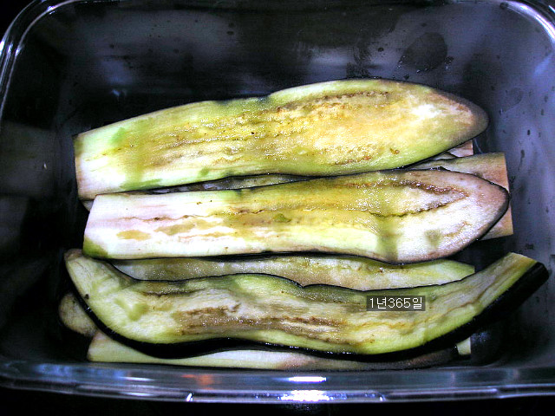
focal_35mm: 34
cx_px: 278
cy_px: 208
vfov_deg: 41.8
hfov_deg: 54.0
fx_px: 545
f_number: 2.9
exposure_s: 1/60.1
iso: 50
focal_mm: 5.7
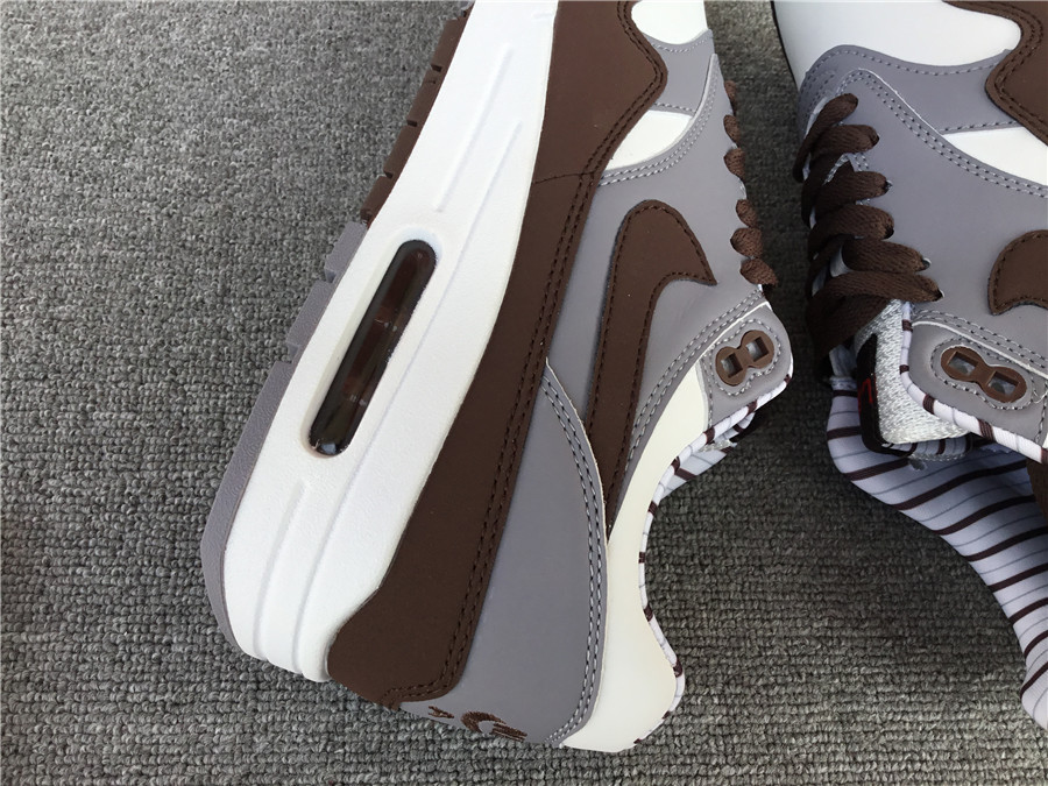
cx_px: 524
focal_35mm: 31
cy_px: 393
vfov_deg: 45.4
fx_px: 939
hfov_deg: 58.4
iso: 25
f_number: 2.4
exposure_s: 1/278
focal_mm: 3.3
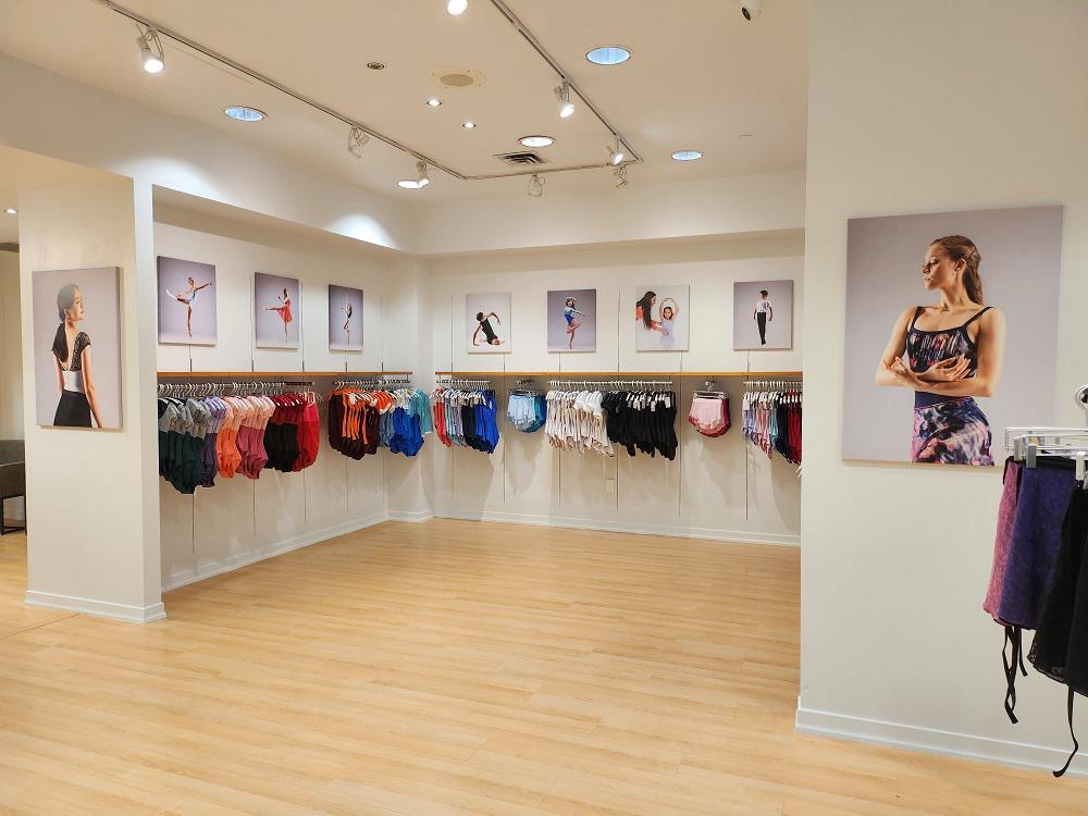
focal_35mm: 24
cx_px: 544
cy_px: 408
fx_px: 754
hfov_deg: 71.6
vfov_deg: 56.8
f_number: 1.8
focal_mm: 5
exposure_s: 1/120
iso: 160
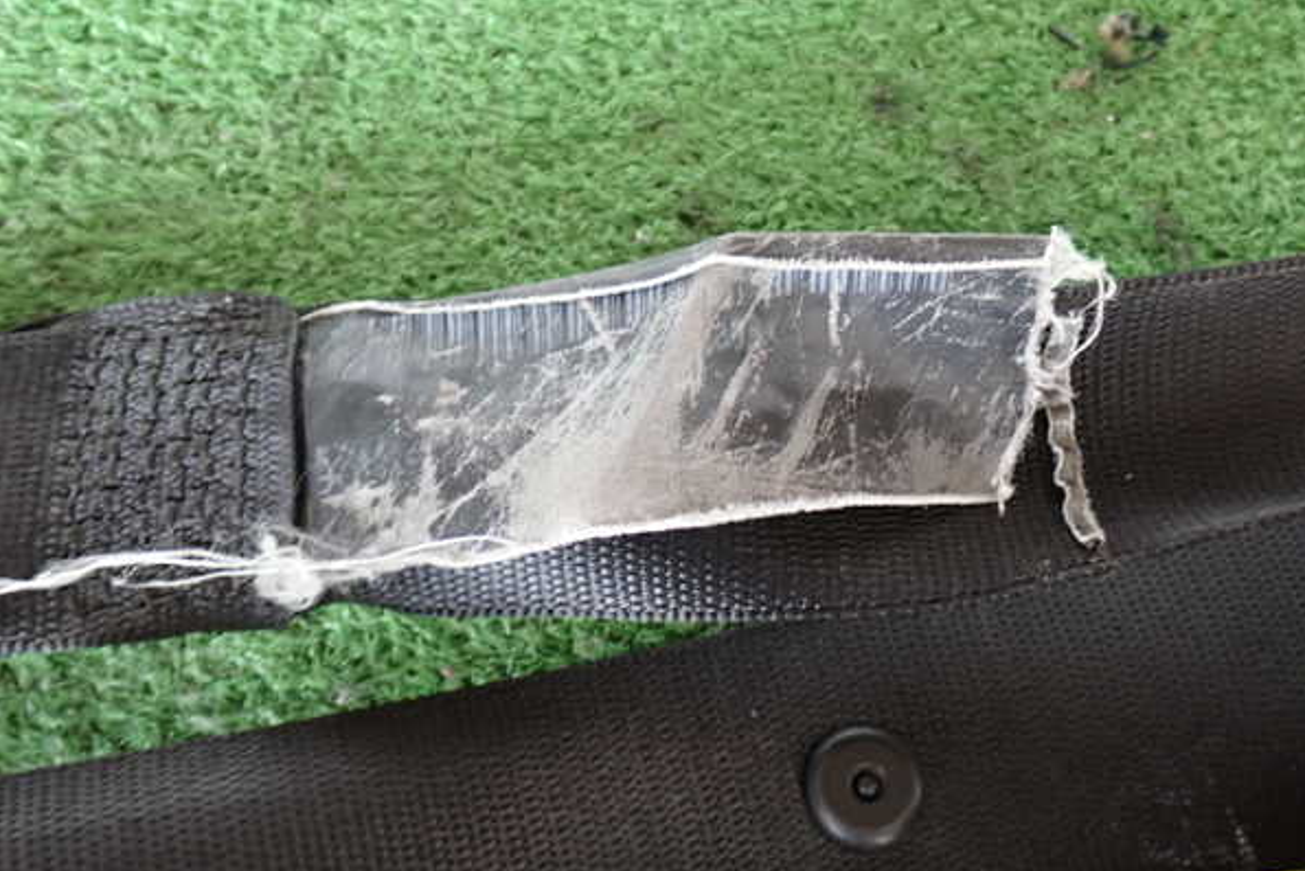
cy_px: 439
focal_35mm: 43
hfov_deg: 45.4
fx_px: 1559
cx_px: 656
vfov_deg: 31.2
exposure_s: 1/40
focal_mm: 7.31
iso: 320
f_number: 2.8
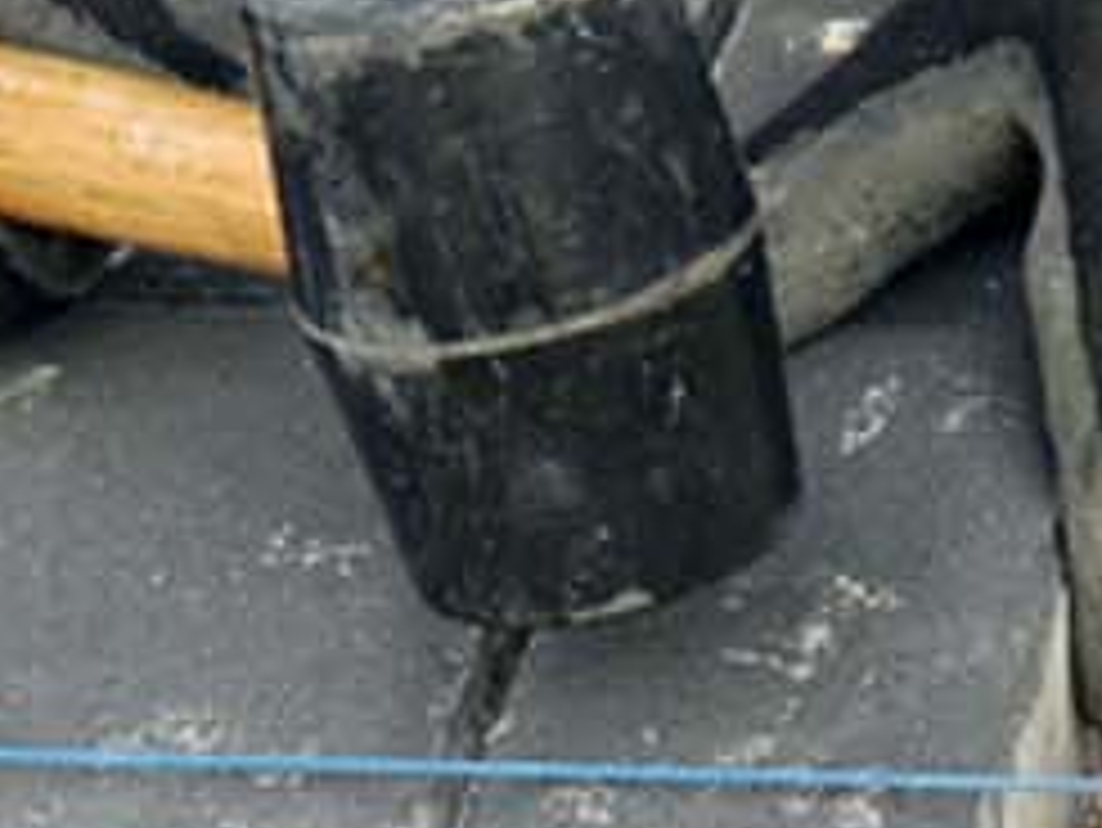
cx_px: 2622
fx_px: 7071
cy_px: 792
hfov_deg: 8.2
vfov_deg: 6.7
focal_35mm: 222
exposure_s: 1/80
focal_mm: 17
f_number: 8
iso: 320
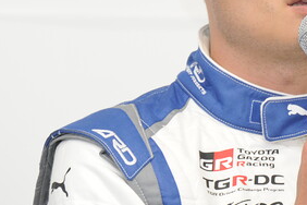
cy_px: 21
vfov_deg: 2.7
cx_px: 302
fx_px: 4349
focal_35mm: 510
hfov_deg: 4.0
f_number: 8
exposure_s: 1/60
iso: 1600
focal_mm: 200
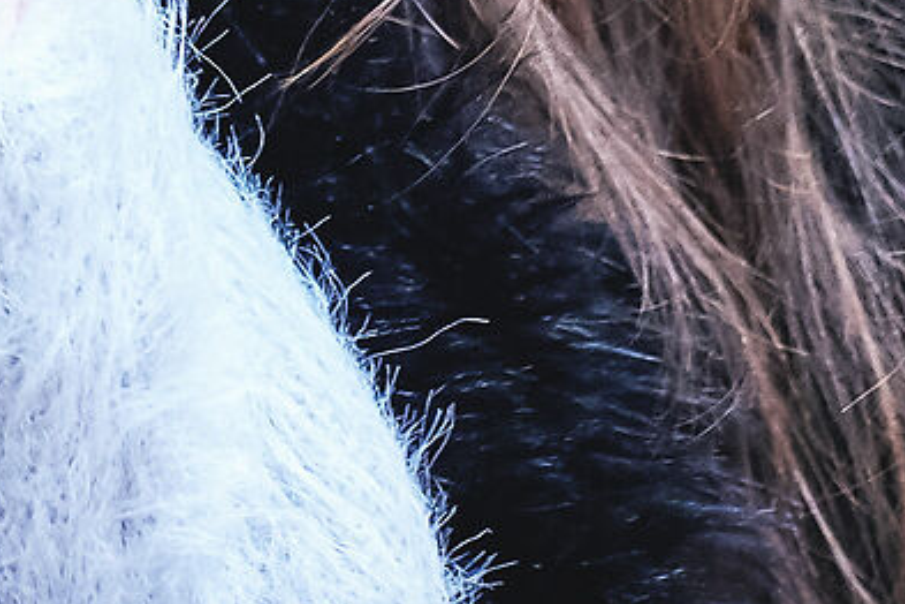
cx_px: -788
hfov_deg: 6.2
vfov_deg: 4.1
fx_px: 8144
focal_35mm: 324
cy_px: -938
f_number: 4
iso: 2000
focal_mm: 35
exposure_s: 1/80
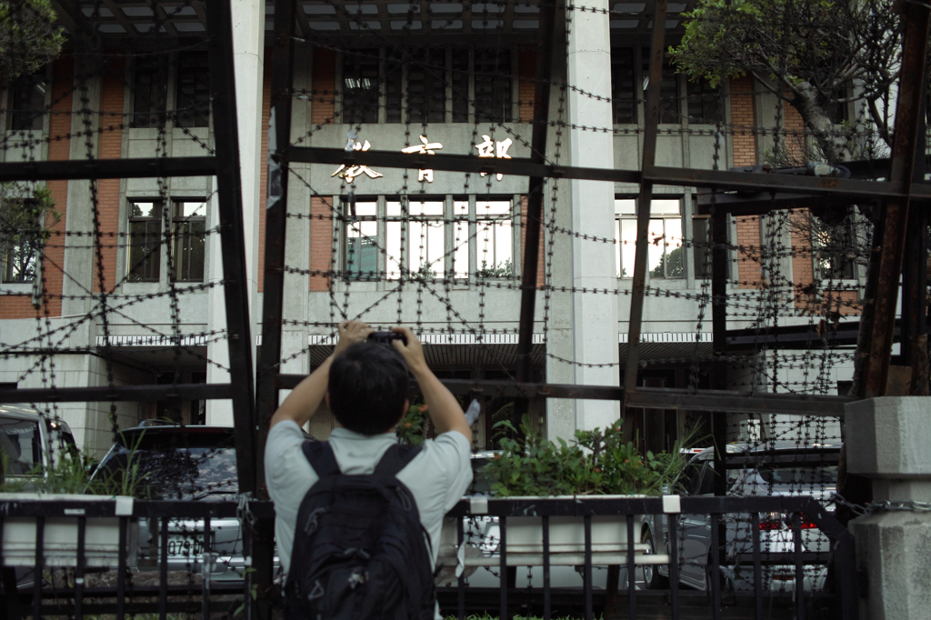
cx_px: 466
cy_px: 310
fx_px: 1060
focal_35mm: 41
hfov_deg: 47.4
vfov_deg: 32.6
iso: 100
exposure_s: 1/320
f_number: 2.8
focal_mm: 24.2
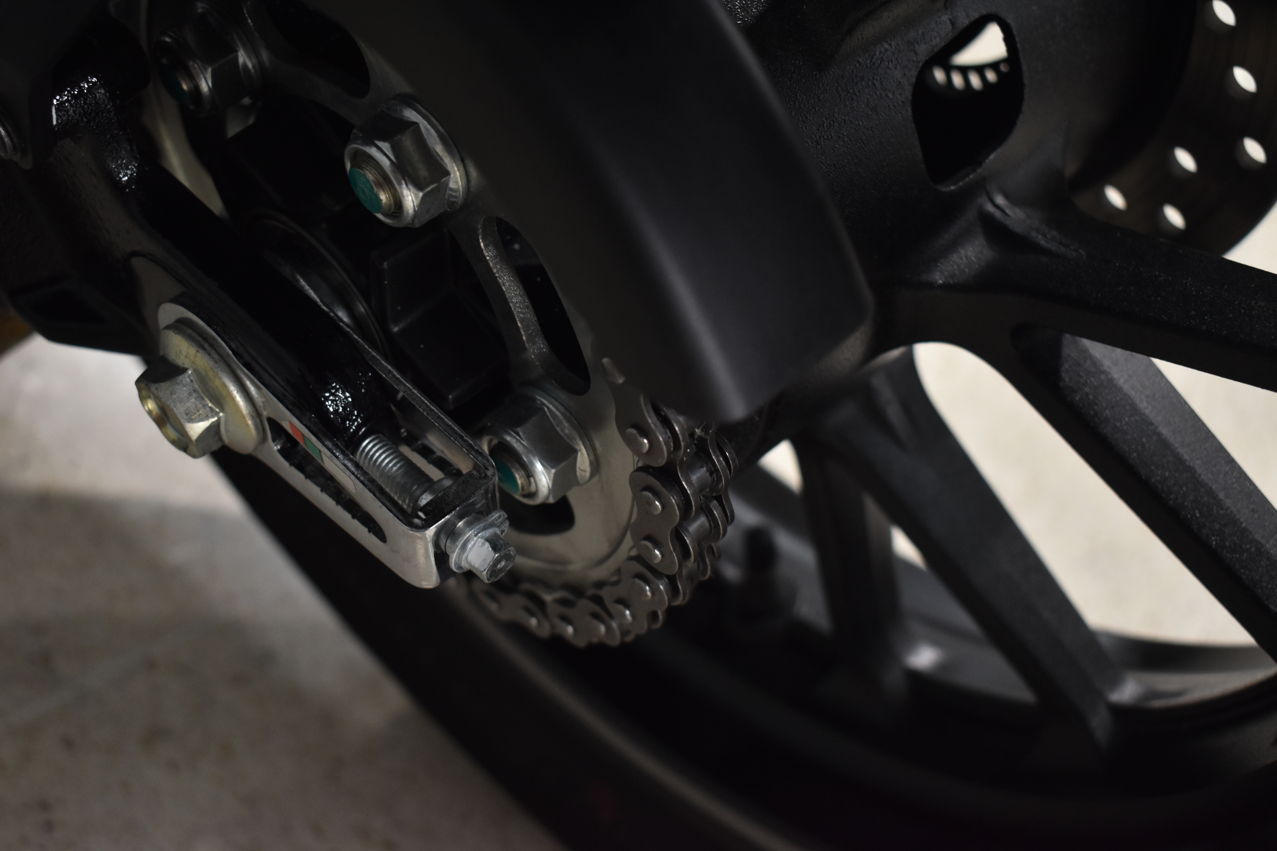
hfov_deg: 38.9
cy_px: 426
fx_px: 1809
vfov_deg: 26.5
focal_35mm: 51
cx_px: 638
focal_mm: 34
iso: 800
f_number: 4.5
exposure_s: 1/60
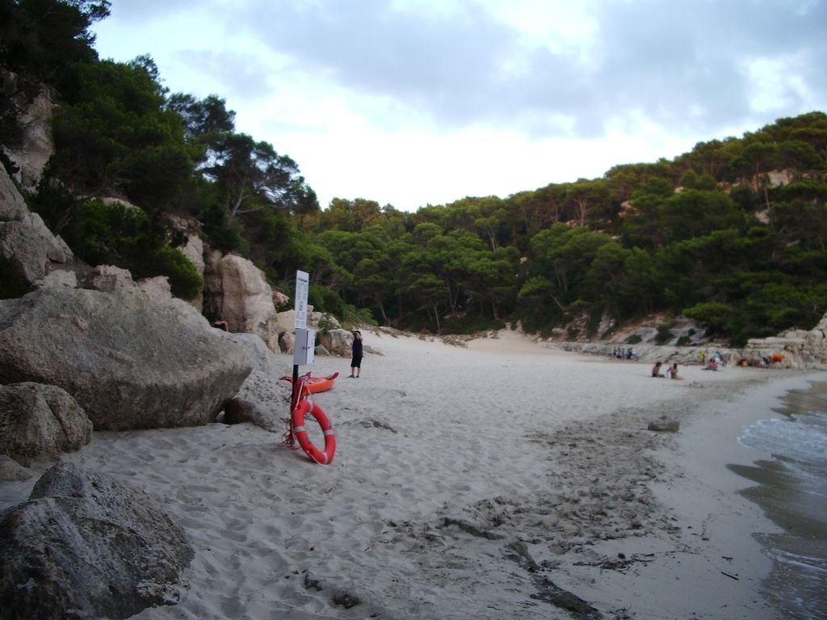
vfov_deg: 40.7
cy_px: 310
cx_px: 414
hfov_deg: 52.6
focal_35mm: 35
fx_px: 836
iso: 100
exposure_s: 1/80
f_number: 2.6
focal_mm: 5.8
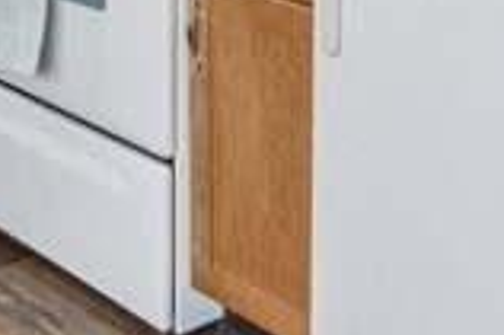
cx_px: -19
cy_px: -397
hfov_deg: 20.5
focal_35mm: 96
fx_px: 1343
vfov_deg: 12.1
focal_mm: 14
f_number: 5.6
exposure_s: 1/15
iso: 200
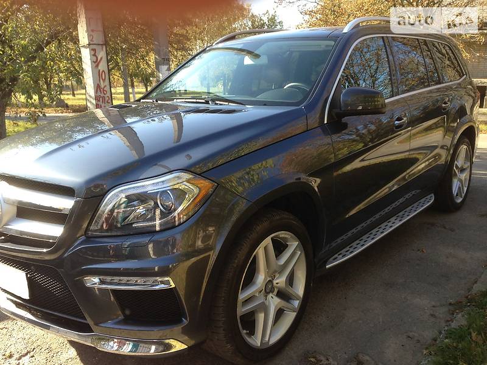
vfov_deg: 42.9
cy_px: 182
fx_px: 464
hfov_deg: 55.4
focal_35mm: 33
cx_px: 244
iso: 50
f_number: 2.4
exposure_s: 1/218
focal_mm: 4.1
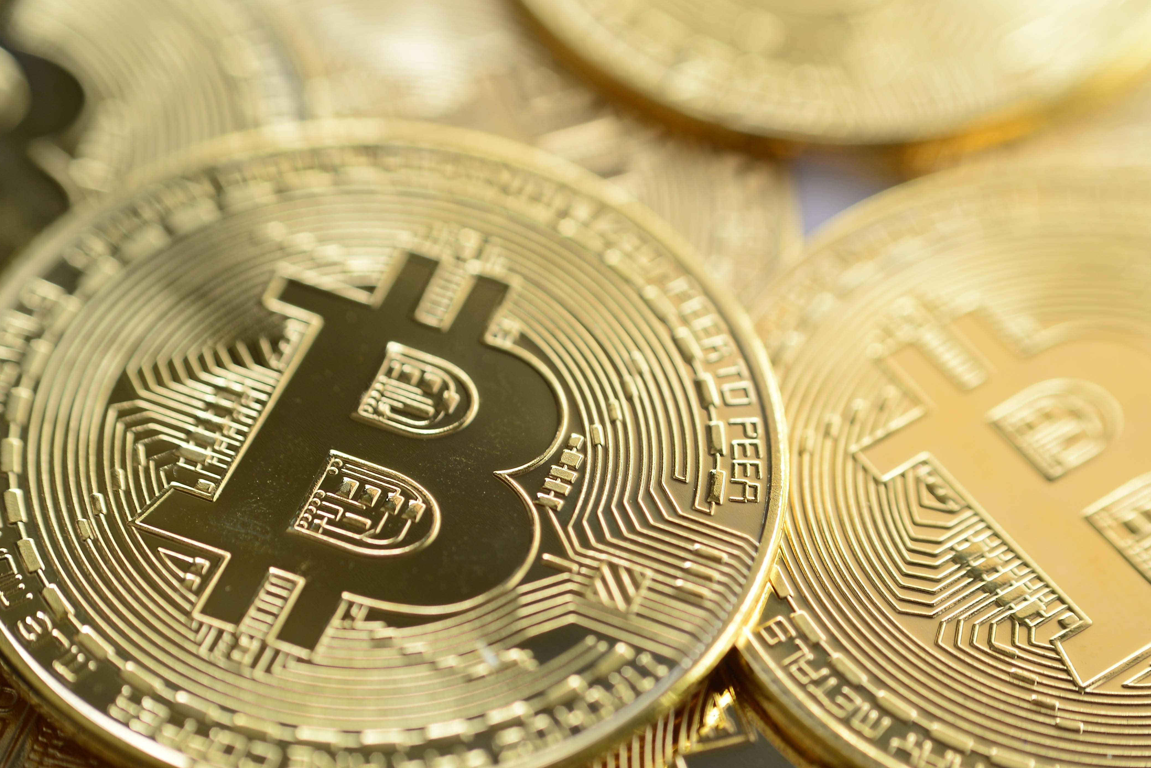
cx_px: 614
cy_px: 473
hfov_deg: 28.1
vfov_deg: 18.9
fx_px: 2303
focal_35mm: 72
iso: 250
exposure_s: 1/80
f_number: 5
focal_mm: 50
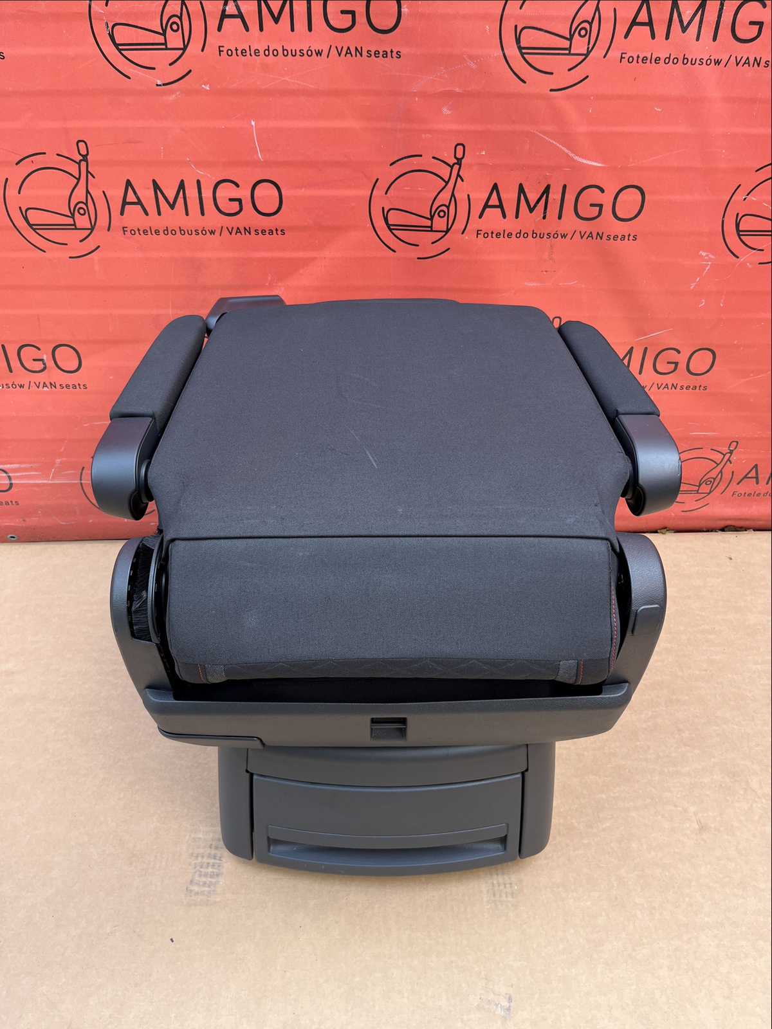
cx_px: 386
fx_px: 773
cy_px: 514
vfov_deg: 67.3
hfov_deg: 53.1
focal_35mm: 26
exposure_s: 1/122
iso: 50
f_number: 1.6
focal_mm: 5.1
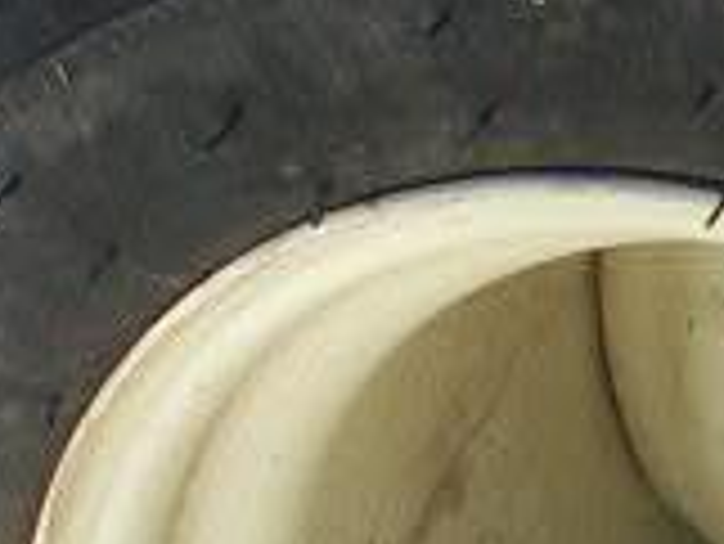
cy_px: 922
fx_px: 5819
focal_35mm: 278
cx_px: 1048
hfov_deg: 7.0
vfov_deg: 5.3
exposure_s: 1/320
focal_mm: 6.3
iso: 80
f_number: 3.1
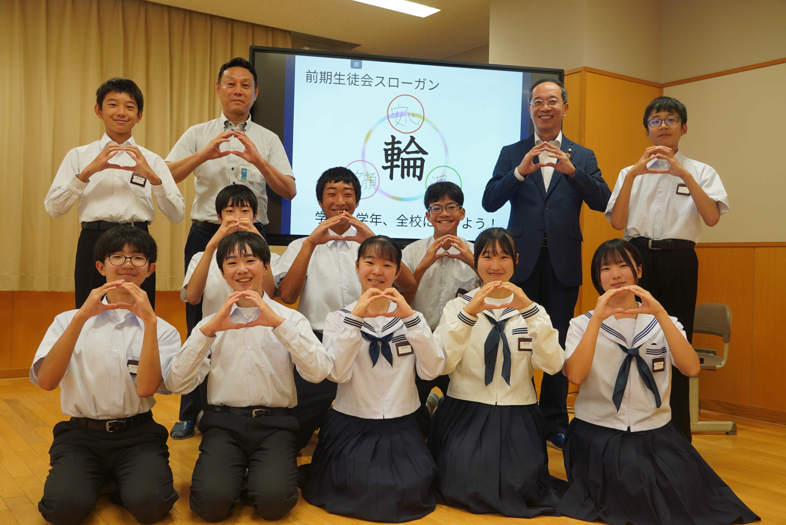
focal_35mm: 36
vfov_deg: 36.9
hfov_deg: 53.1
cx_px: 393
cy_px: 262
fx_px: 786
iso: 200
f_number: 4
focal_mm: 24
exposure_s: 1/40
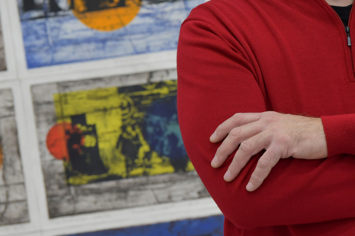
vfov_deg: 4.5
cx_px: 353
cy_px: -15
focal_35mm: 305
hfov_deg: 6.7
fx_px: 3006
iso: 640
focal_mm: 135
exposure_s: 1/60
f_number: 5.6
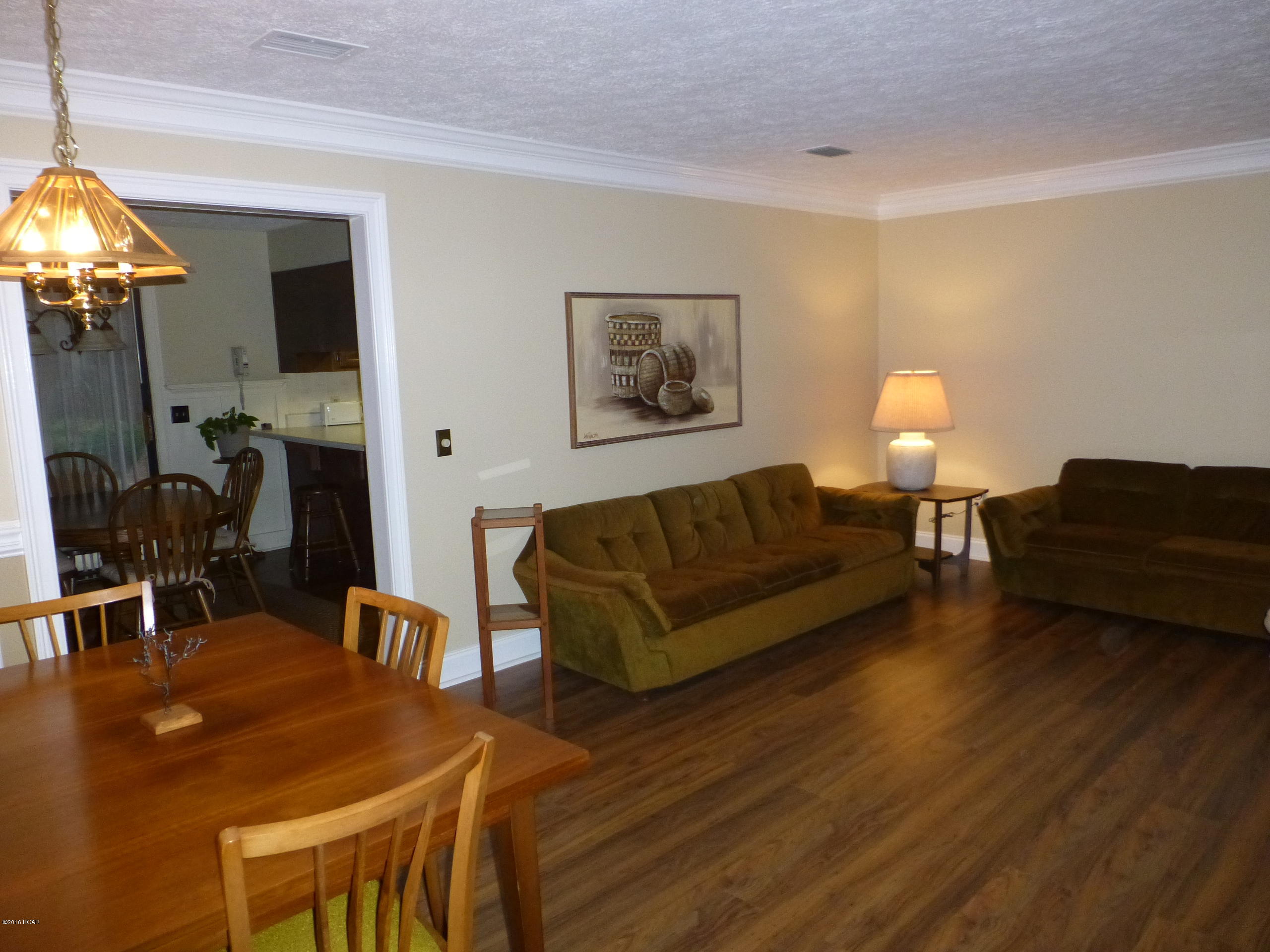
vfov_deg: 54.9
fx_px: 917
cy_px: 476
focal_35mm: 25
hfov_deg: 69.4
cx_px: 635
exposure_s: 1/60
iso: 500
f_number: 3.3
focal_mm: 4.4
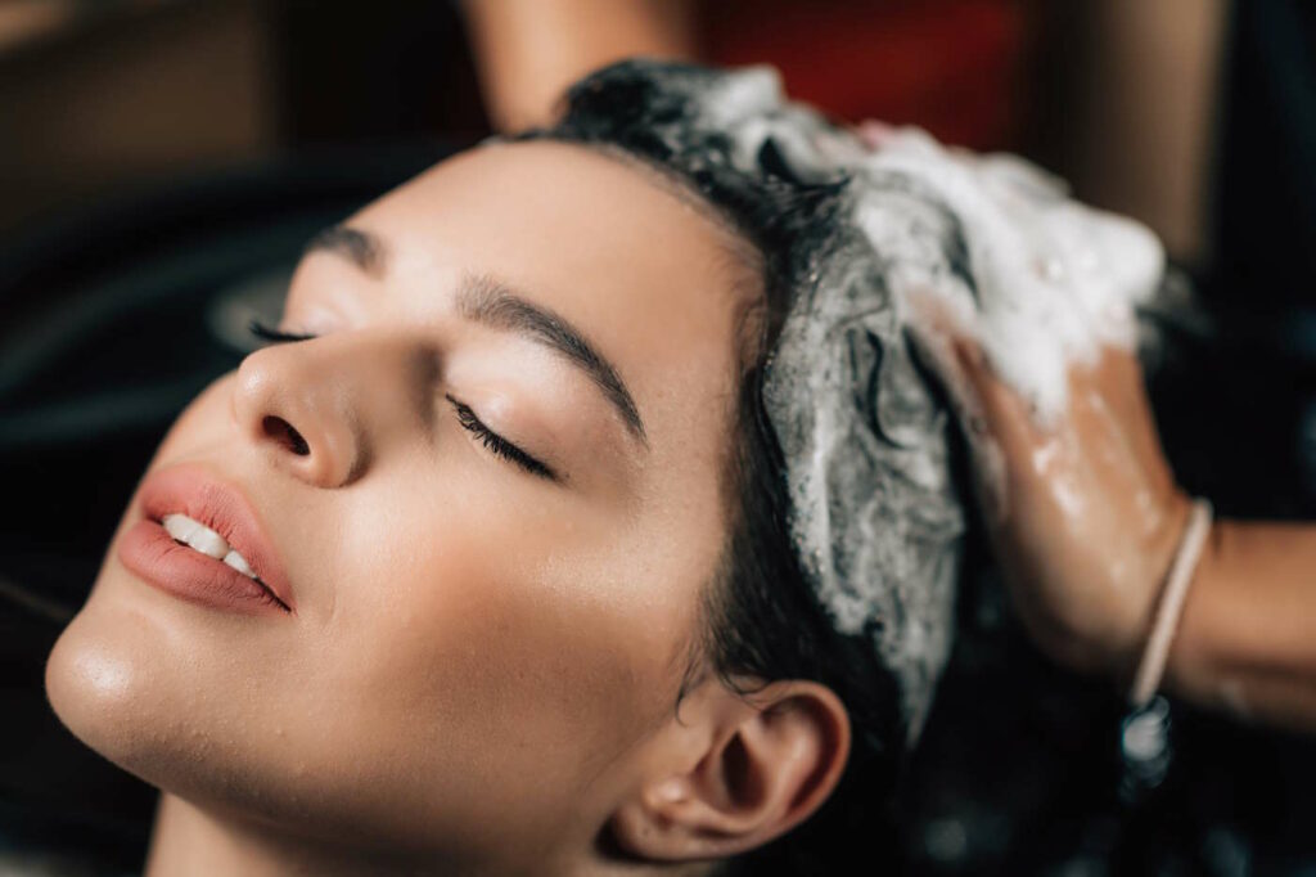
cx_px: 658
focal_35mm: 85
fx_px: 3106
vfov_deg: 16.1
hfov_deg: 23.9
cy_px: 438
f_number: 2.5
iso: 64
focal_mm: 85
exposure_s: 1/200
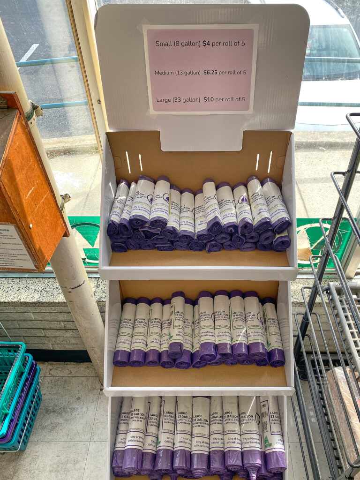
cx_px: 180
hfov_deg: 53.1
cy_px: 240
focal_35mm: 26
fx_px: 361
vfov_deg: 67.3
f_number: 1.8
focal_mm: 4.25
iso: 40
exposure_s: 1/122
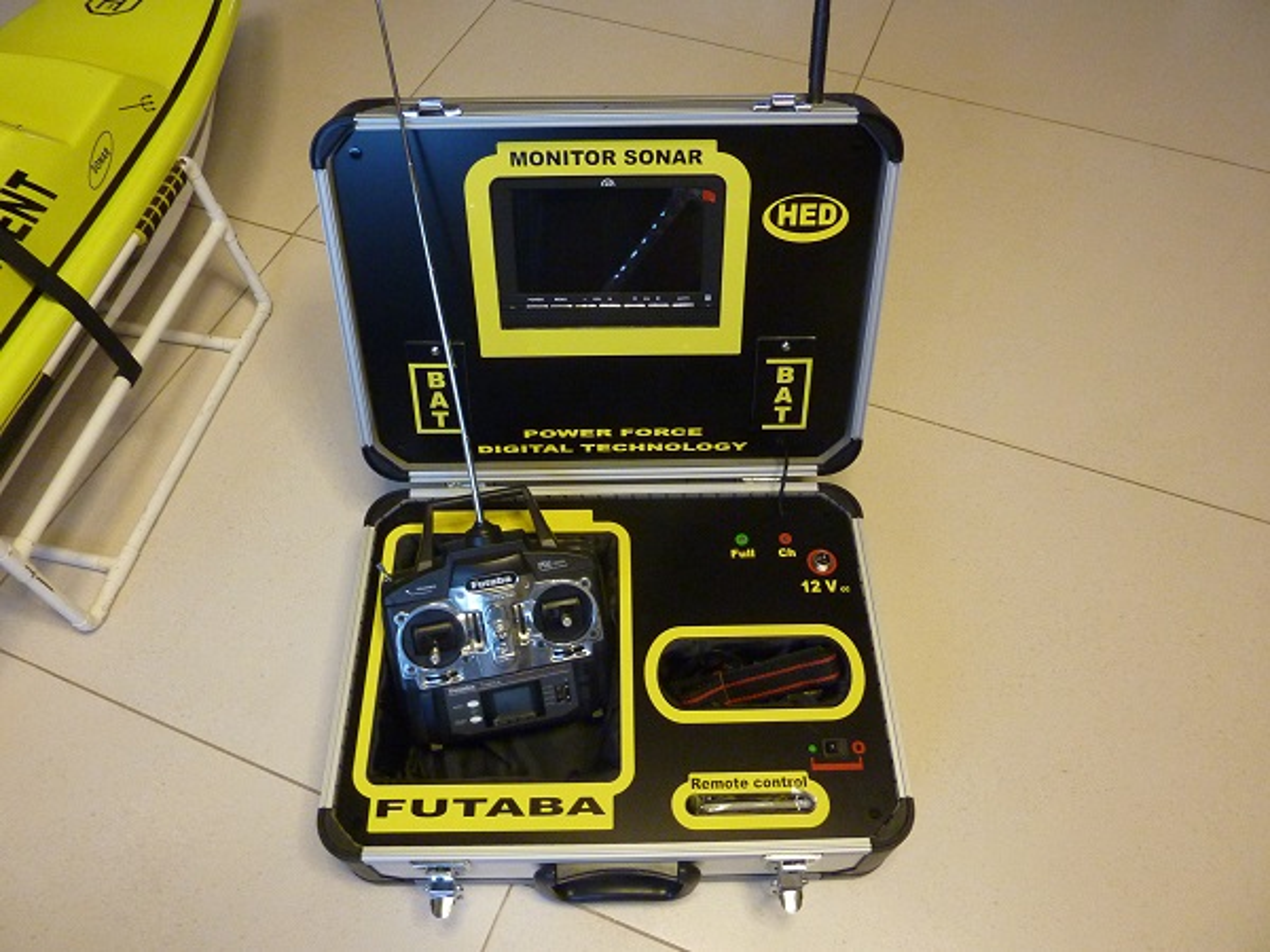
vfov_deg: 54.9
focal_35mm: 25
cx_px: 635
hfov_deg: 69.4
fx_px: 917
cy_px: 476
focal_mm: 4.1
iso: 400
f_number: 3.3
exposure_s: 1/10
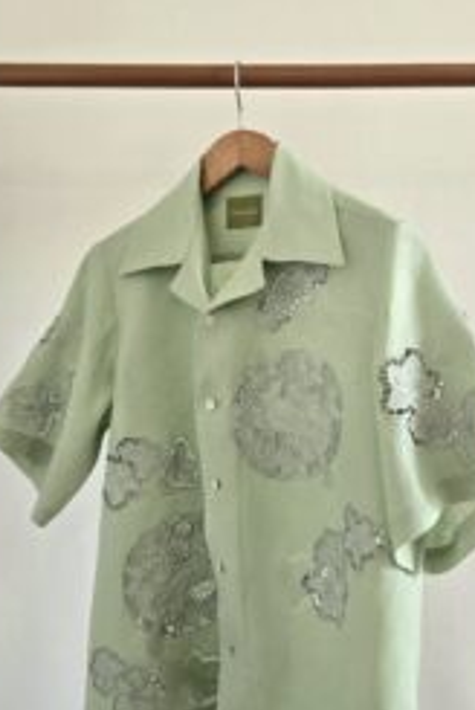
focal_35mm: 39
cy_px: 339
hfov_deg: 34.3
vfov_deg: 49.5
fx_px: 770
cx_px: 252
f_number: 1.8
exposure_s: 1/100
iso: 160
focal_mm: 5.4
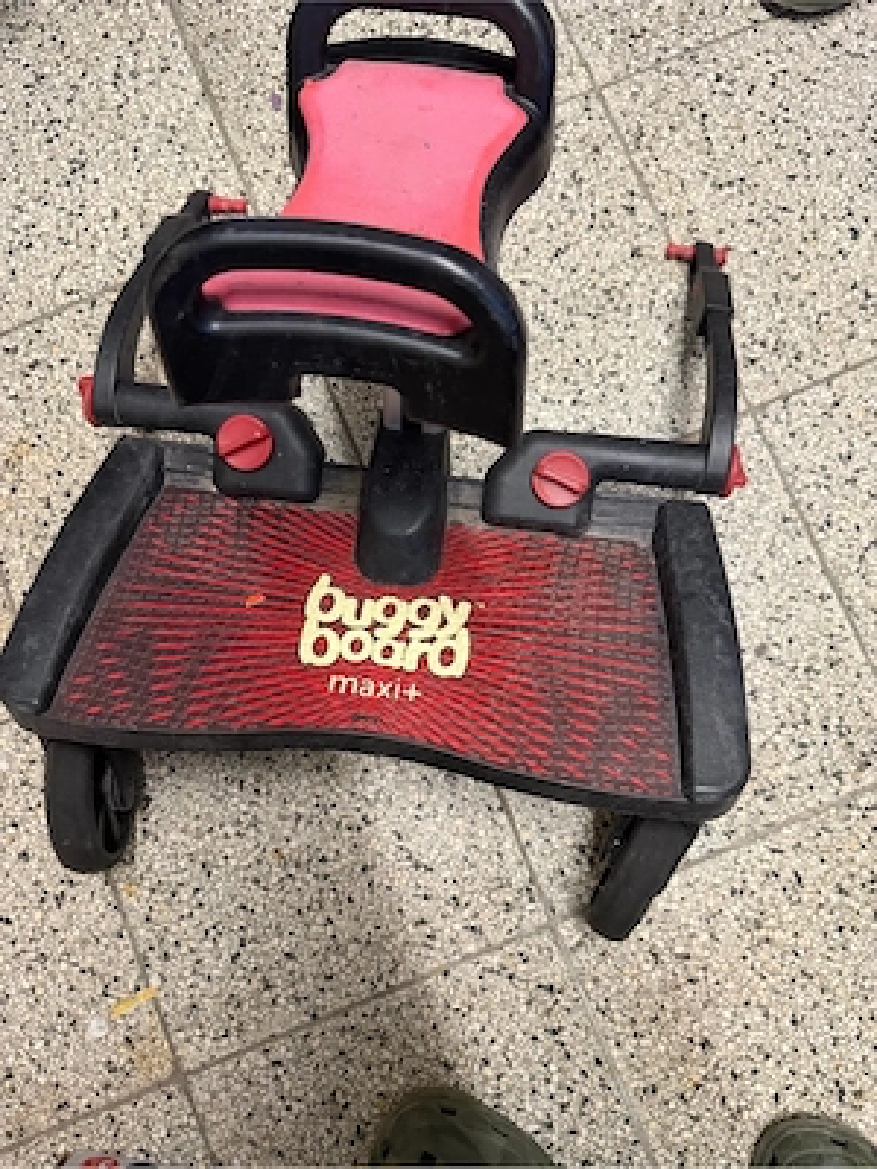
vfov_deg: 71.6
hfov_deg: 56.8
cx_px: 438
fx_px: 811
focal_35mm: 24
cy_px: 584
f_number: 1.78
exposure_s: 1/60
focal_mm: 6.76
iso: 500
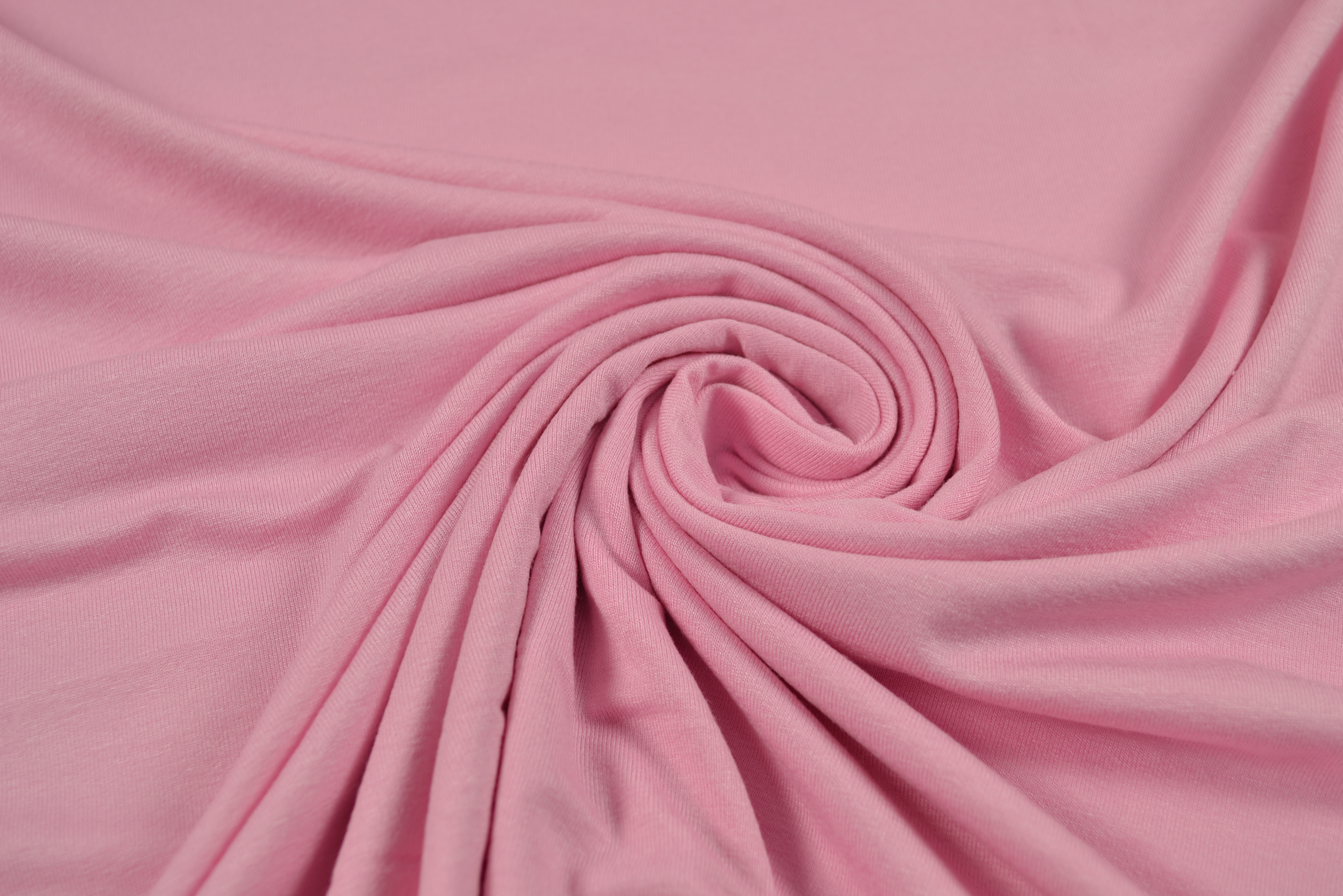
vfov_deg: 30.8
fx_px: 1623
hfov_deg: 45.0
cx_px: 672
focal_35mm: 44
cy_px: 448
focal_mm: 29
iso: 100
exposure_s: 1/40
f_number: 6.3
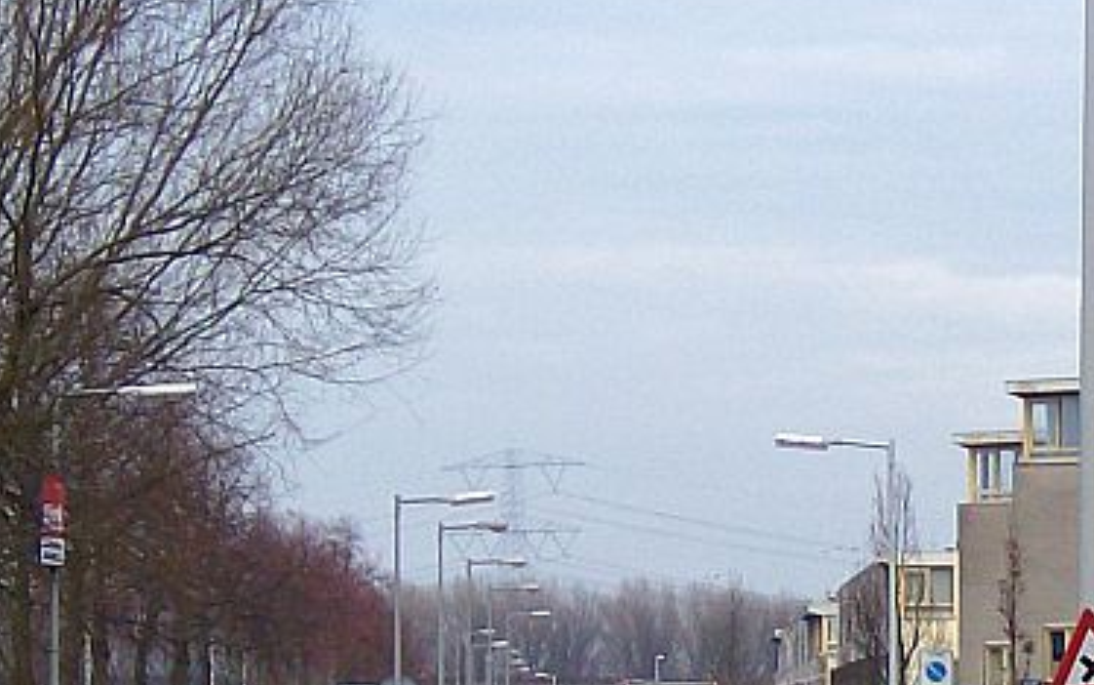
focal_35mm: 246
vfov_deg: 5.3
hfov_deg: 8.5
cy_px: 420
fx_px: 7337
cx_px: 772
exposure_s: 1/289
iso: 100
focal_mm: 14.1
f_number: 4.2
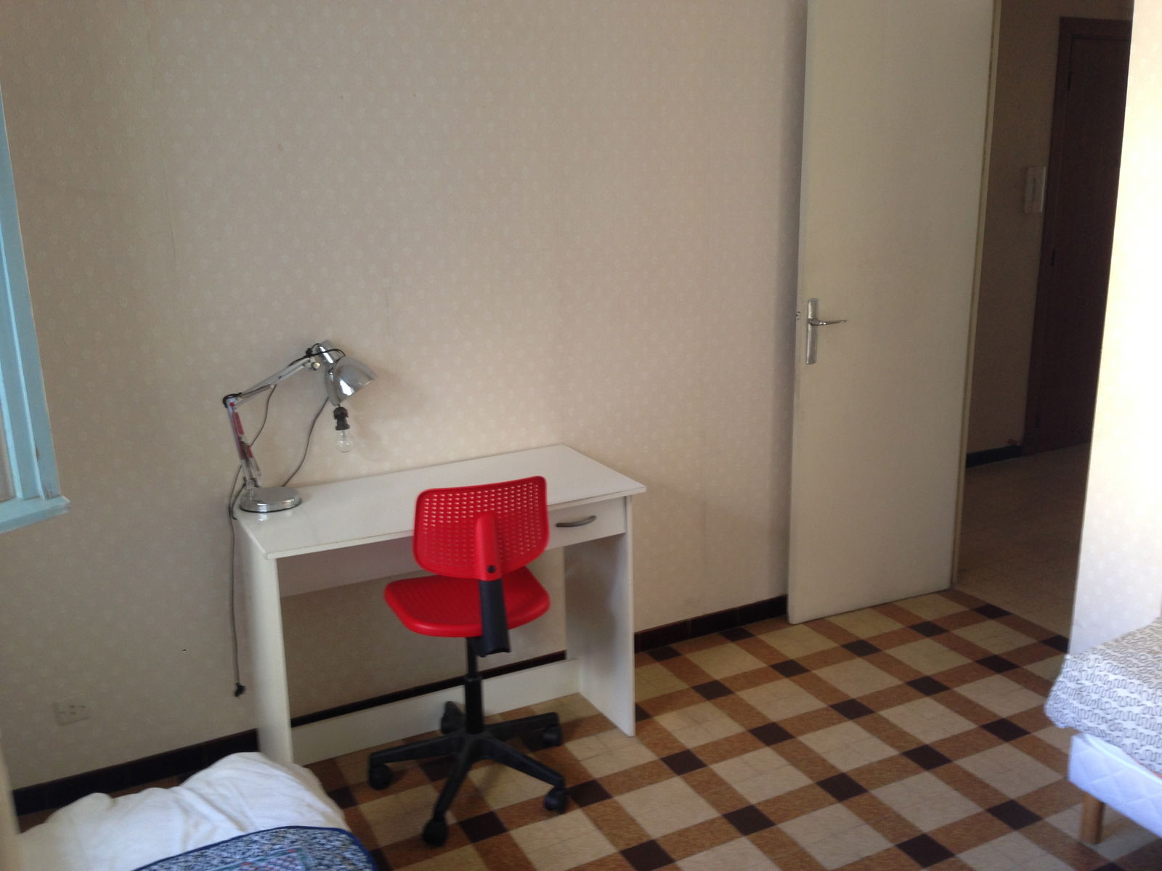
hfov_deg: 55.4
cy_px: 436
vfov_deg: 42.9
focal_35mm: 33
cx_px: 581
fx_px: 1108
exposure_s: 1/20
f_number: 2.4
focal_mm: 4.12
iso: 64
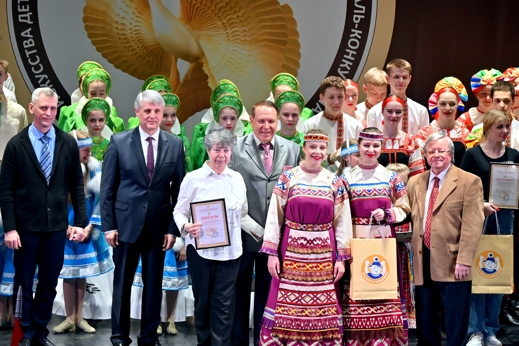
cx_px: 245
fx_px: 2926
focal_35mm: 203
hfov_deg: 10.1
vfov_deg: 6.8
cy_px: 190
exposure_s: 1/125
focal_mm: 120
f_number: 5.6
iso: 800
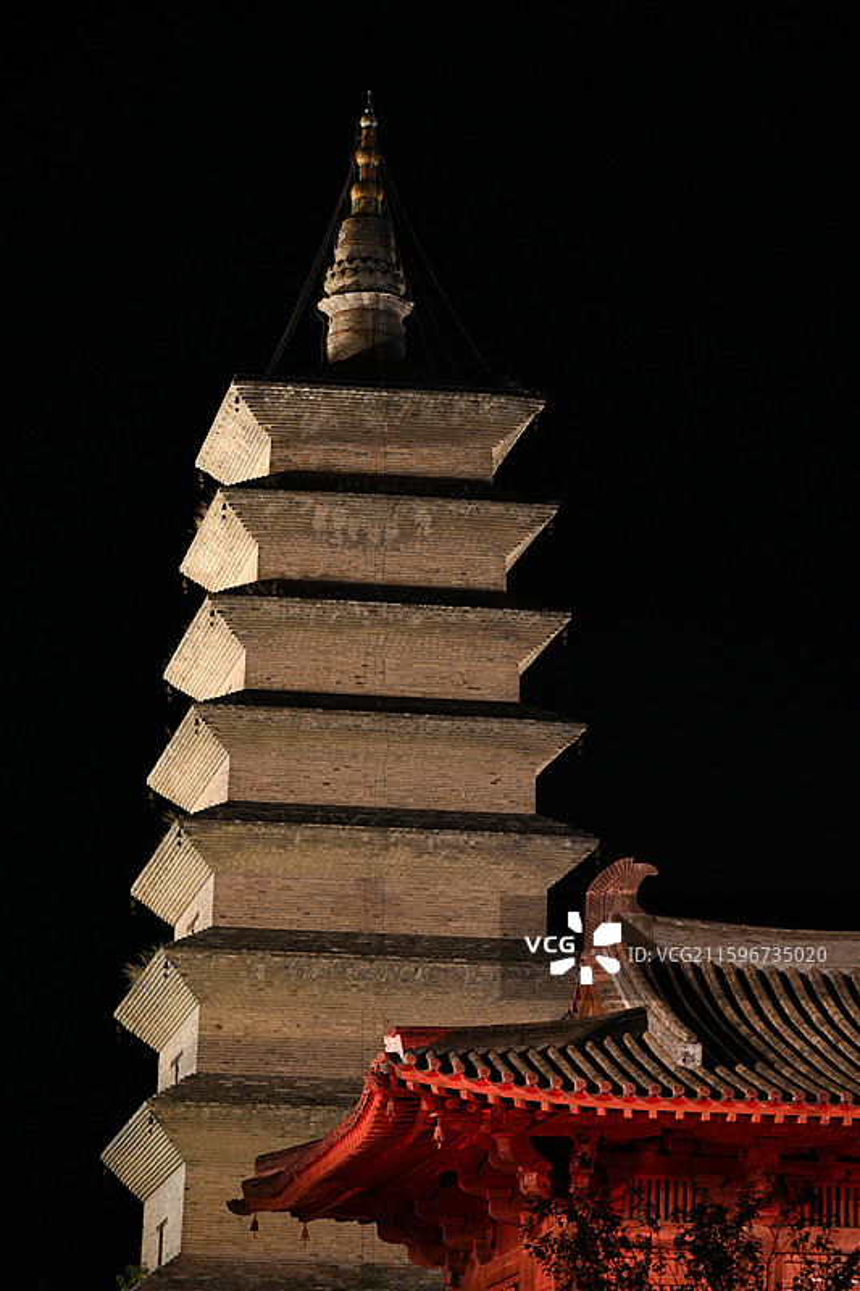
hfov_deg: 10.8
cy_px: 646
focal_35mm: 127
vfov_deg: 16.1
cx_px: 430
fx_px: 4552
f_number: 3.2
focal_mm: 85
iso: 1000
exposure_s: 1/160
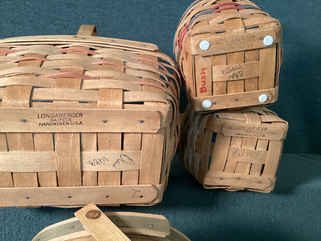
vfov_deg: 45.4
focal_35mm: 31
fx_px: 287
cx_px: 160
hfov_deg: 58.3
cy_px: 120
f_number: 2.4
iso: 320
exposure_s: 1/40
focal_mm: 3.3
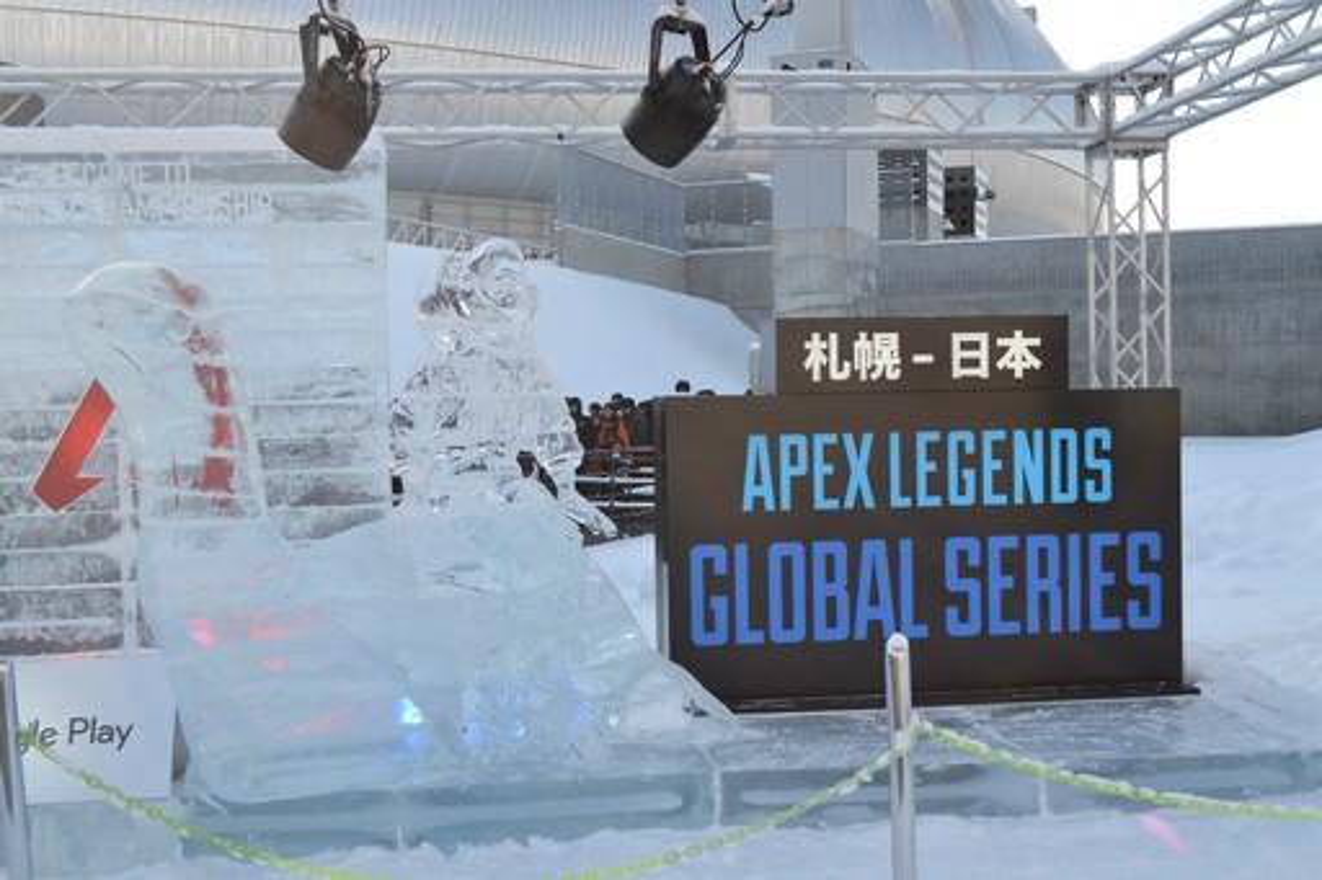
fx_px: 1432
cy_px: 440
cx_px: 661
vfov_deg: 34.2
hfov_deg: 49.6
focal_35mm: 39
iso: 100
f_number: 6.3
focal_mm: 26
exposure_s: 1/160
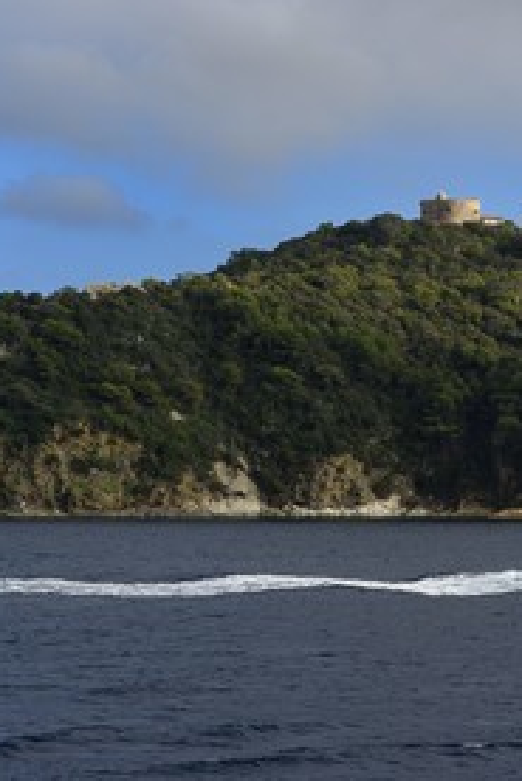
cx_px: 446
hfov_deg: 12.9
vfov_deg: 19.3
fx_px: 2302
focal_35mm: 106
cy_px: 389
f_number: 8
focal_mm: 70
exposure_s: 1/320
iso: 200
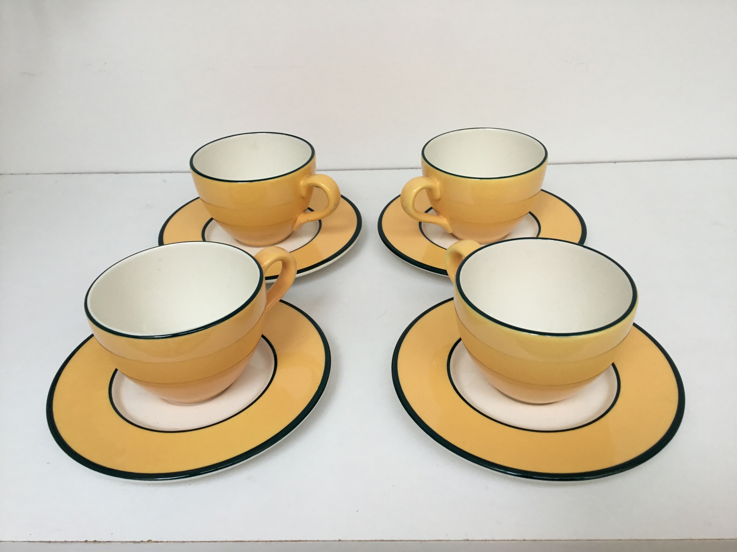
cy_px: 276
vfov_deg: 45.4
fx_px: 660
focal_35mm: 31
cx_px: 368
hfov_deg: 58.4
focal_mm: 3.3
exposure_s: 1/50
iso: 32
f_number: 2.4
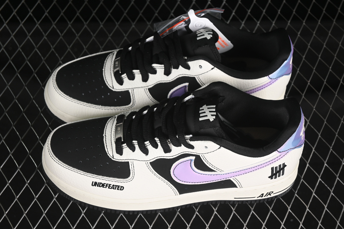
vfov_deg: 18.2
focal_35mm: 75
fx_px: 717
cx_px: 172
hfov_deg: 27.0
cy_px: 114
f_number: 6.3
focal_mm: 50
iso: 160
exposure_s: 1/60
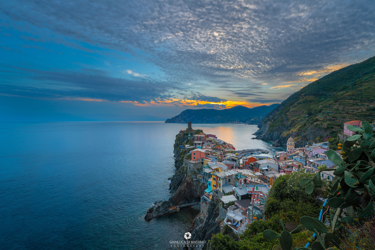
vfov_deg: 73.8
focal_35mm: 16
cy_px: 125
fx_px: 167
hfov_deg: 96.7
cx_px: 188
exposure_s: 1/25
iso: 100
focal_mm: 16
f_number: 11
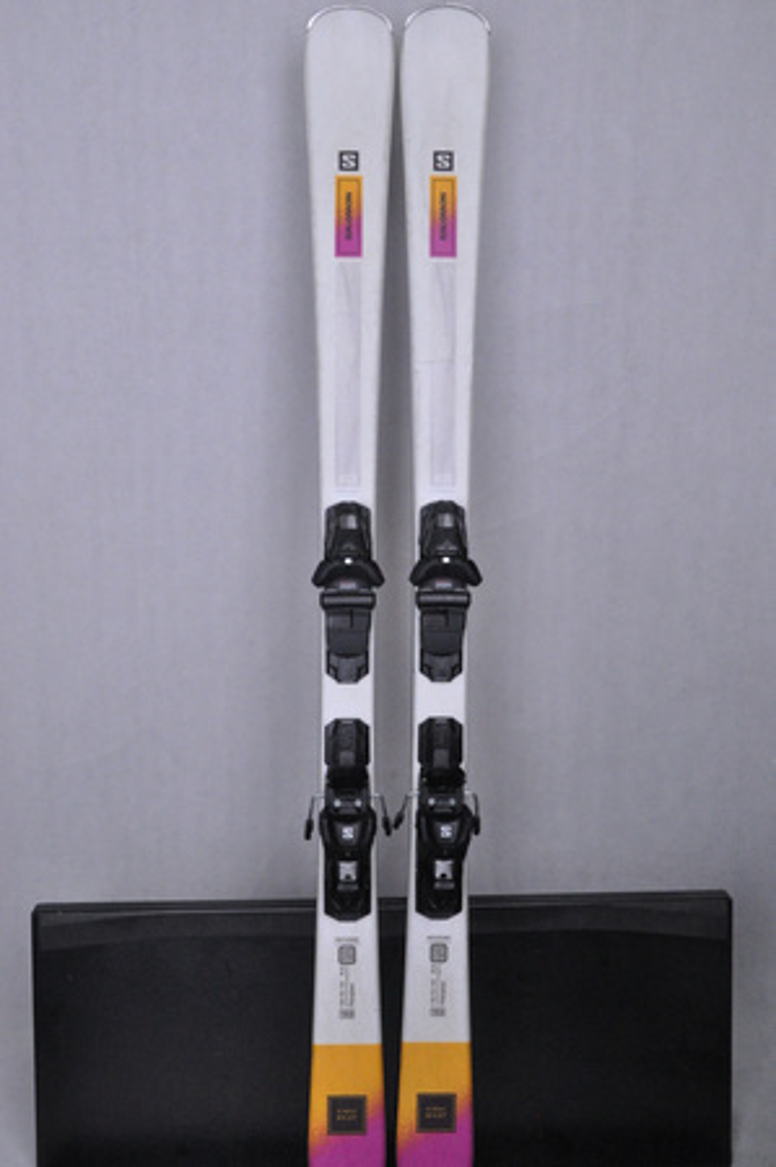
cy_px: 584
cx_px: 388
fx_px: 1215
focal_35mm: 38
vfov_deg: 51.3
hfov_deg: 35.4
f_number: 9.5
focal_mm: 25
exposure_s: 1/125
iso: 3200
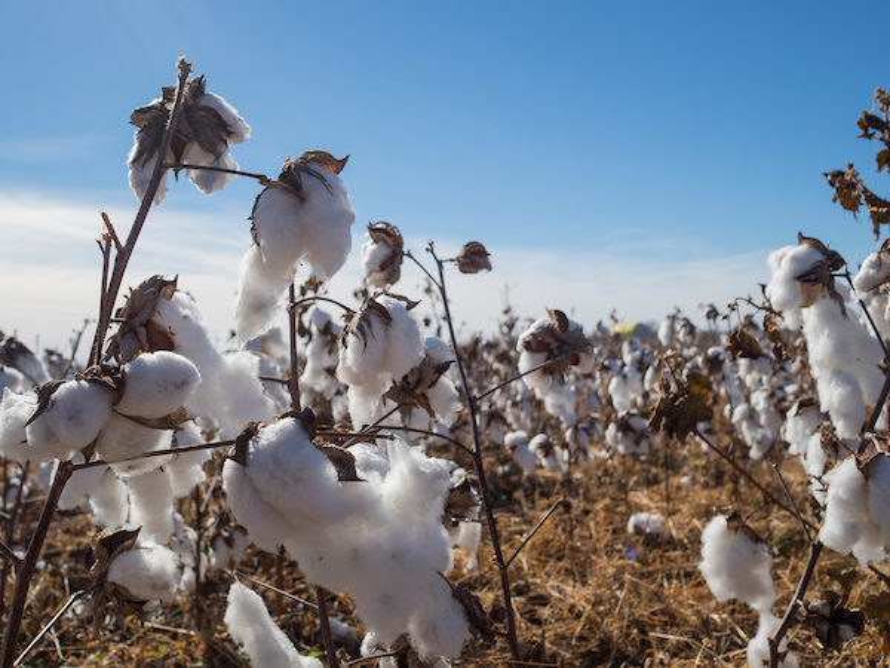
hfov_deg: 54.0
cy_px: 334
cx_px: 445
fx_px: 874
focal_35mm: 34
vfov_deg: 41.8
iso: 400
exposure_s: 1/2000
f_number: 6.3
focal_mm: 17
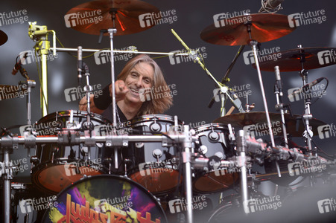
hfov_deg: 10.3
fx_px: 1865
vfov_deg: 6.9
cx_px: 168
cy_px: 112
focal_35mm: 200
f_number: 2.8
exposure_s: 1/800
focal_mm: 200
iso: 400
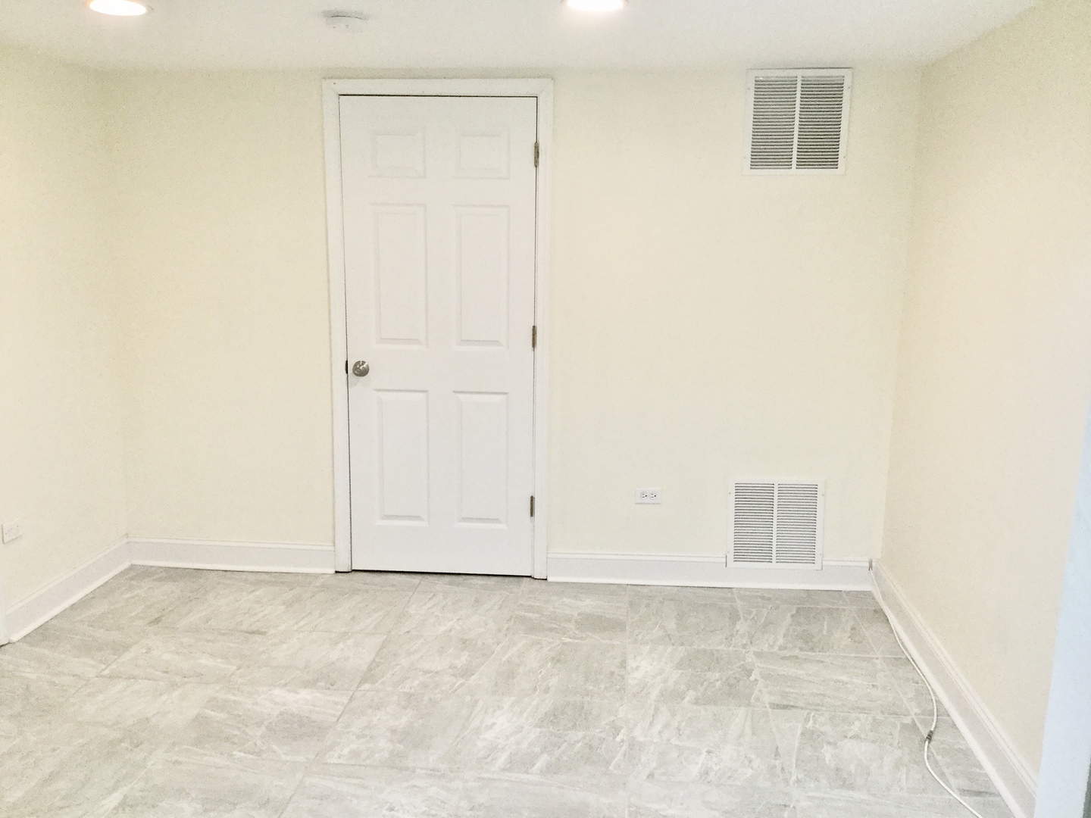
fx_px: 977
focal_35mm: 31
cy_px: 409
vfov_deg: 45.4
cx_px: 546
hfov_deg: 58.4
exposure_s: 1/30
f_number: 2.4
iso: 100
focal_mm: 3.3
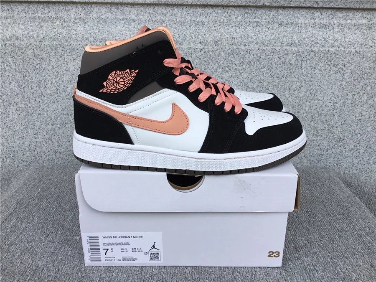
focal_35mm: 31
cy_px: 141
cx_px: 188
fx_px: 337
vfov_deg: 45.4
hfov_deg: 58.4
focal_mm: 3.3
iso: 25
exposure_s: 1/407
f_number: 2.4
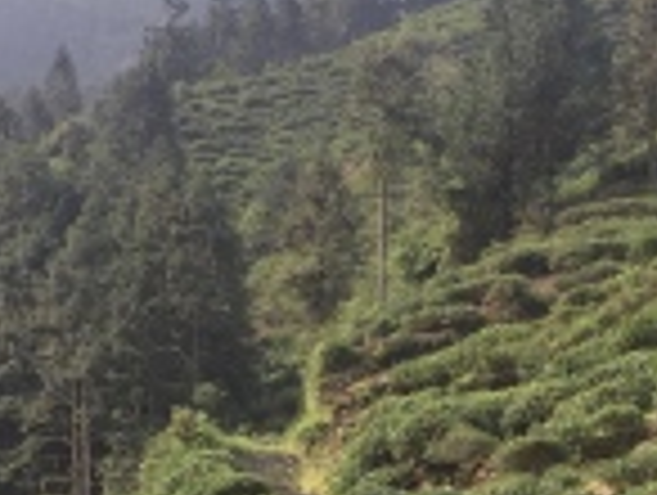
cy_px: 774
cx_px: 396
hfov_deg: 16.5
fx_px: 2262
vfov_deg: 11.9
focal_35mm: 119
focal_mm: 4.15
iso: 25
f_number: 2.2
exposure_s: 1/422
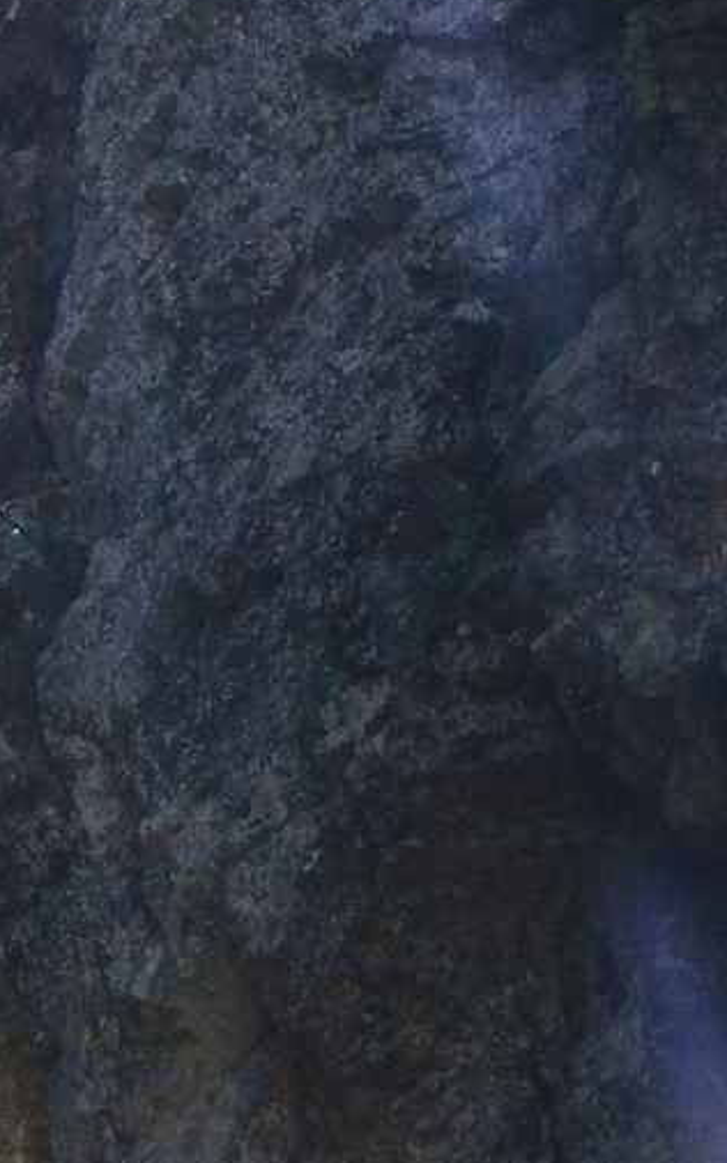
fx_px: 9643
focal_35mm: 304
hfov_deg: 4.3
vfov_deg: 6.9
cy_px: 1363
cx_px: -204
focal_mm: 42
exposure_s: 1/400
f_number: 5.6
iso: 500
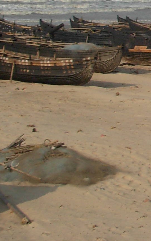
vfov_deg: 14.1
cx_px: 363
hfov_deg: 8.3
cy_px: -53
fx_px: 948
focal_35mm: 144
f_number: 4.9
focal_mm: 6.3
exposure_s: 1/724
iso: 79
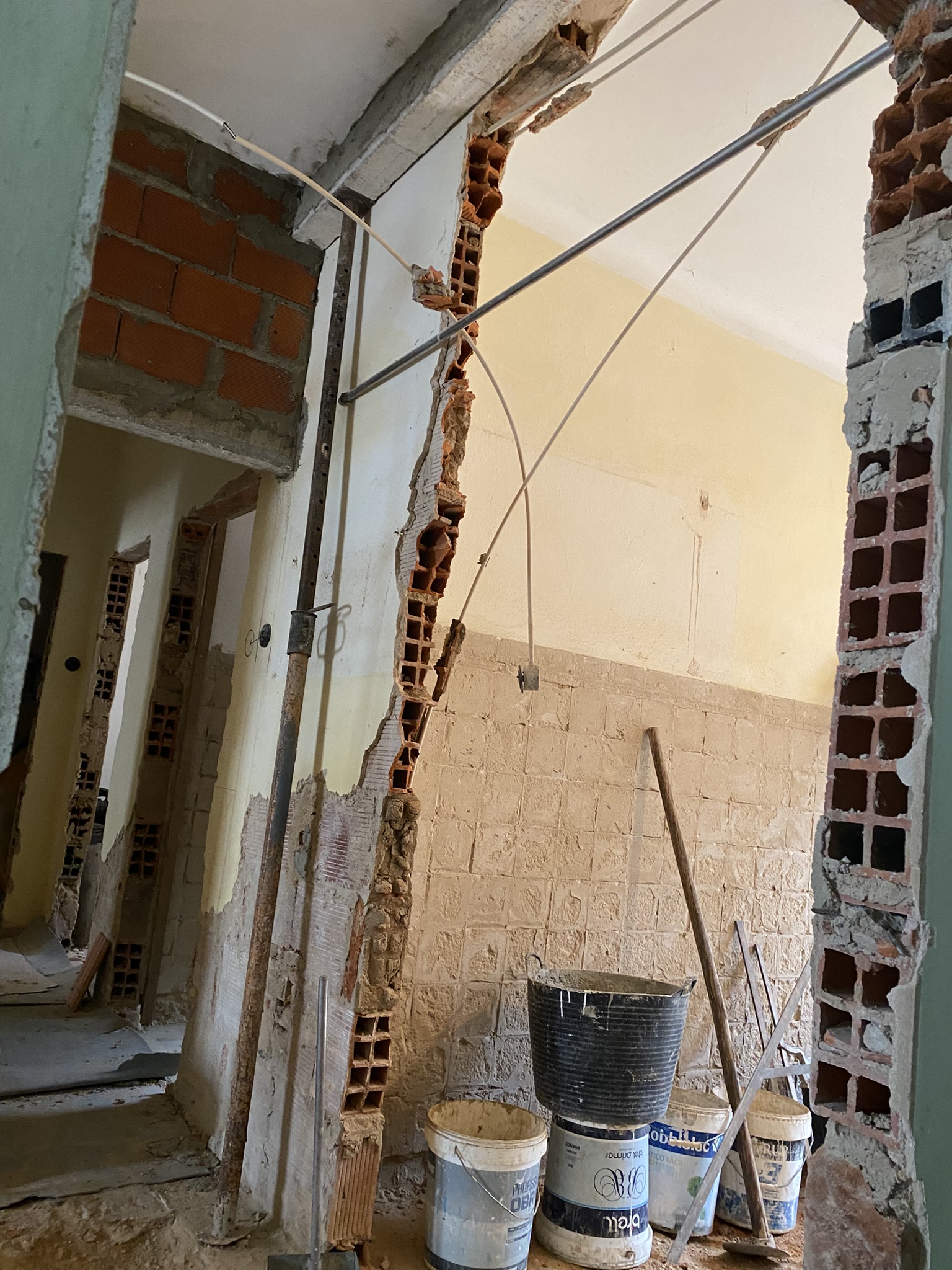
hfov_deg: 53.1
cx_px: 476
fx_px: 953
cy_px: 635
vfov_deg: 67.3
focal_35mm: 26
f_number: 1.8
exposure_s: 1/50
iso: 250
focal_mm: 4.25
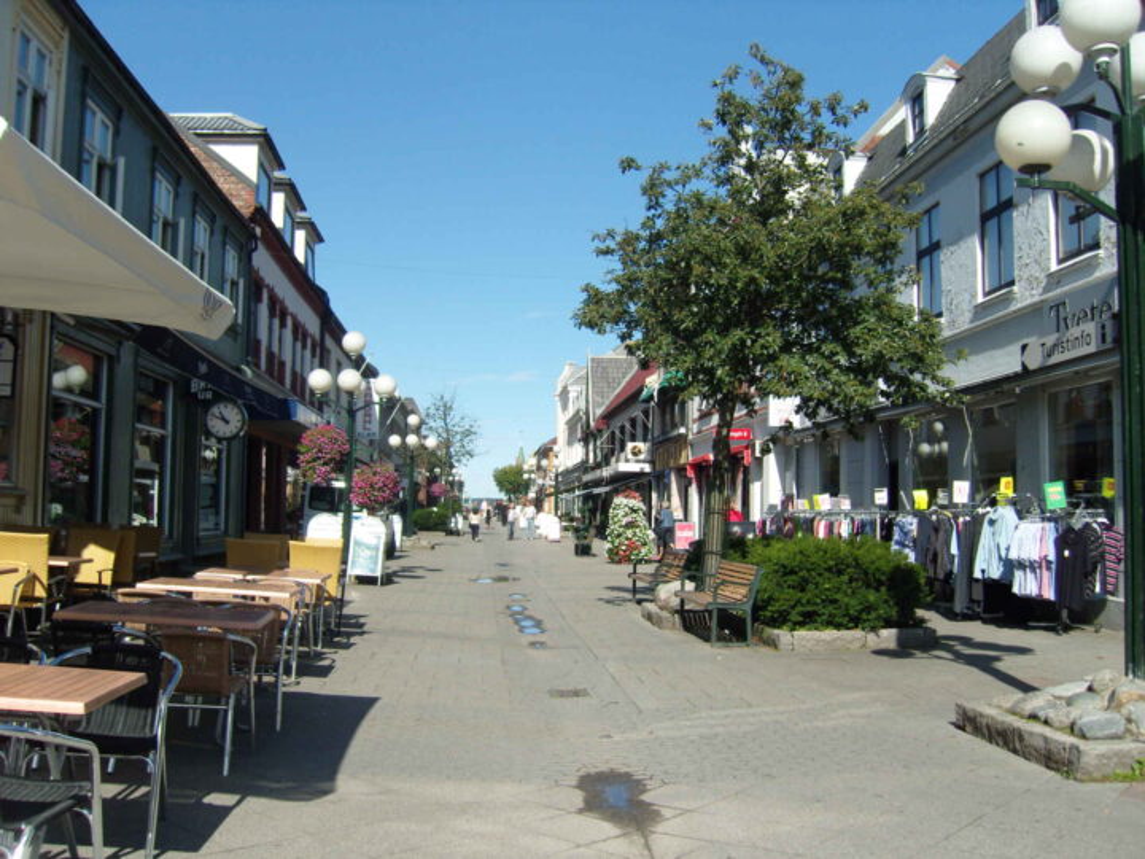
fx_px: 1125
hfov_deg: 54.0
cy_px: 430
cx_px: 572
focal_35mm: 34
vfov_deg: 41.8
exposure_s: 1/200
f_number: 7
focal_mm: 7.3
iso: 80
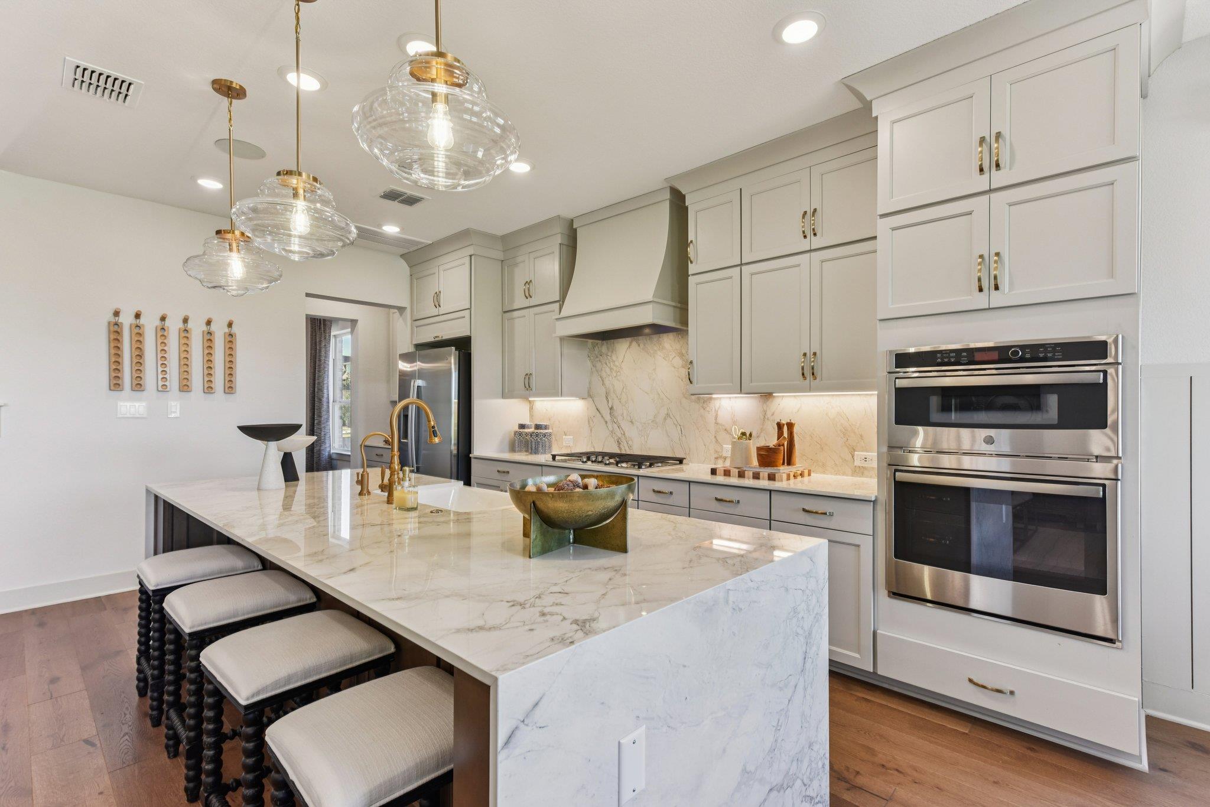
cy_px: 404
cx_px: 605
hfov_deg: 93.3
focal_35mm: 17
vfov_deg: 70.5
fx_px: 571
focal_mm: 17
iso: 400
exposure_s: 1/40
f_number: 8
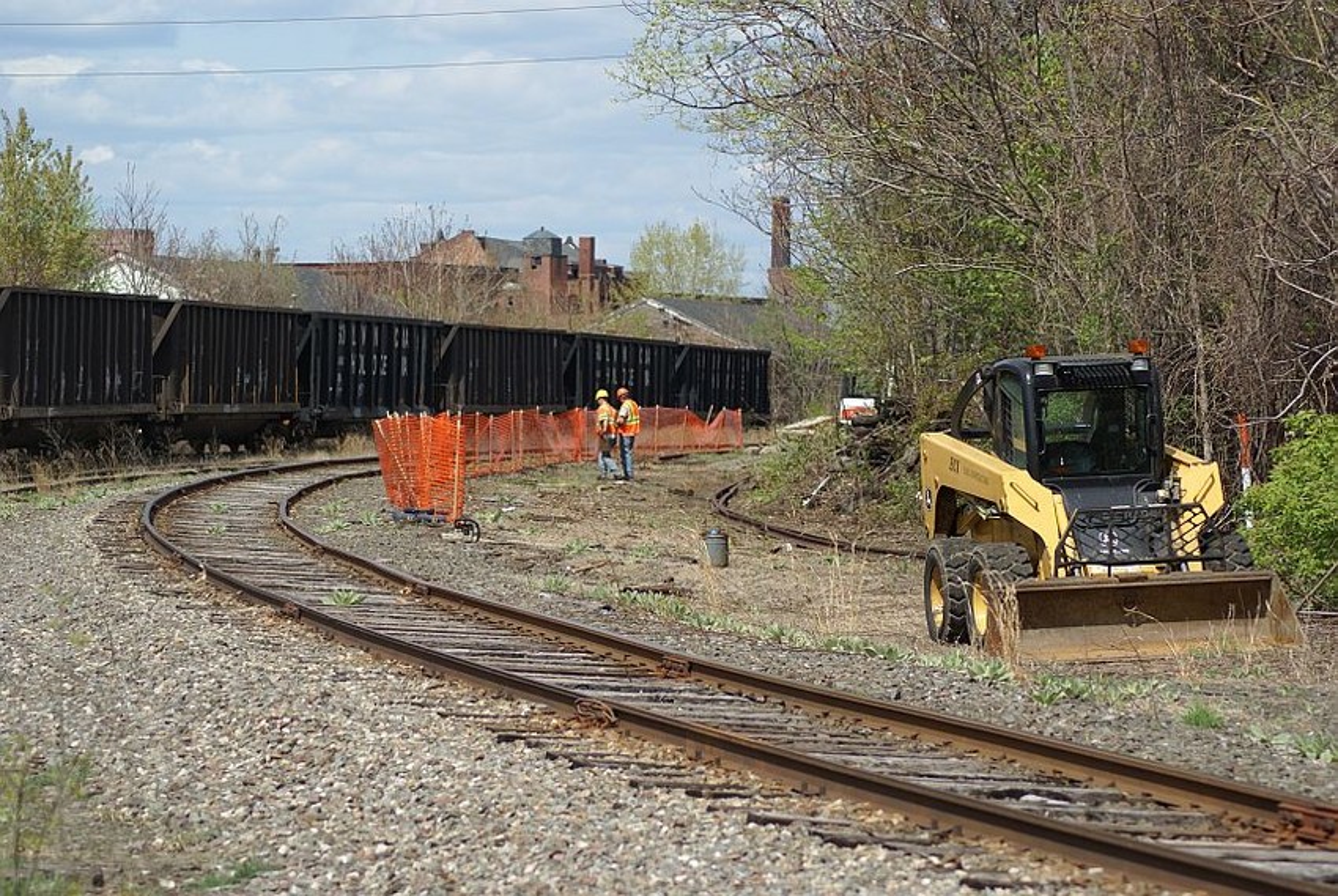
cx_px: 669
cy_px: 448
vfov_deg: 10.2
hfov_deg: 15.2
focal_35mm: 135
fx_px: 5023
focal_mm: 90
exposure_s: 1/640
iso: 100
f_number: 4.5
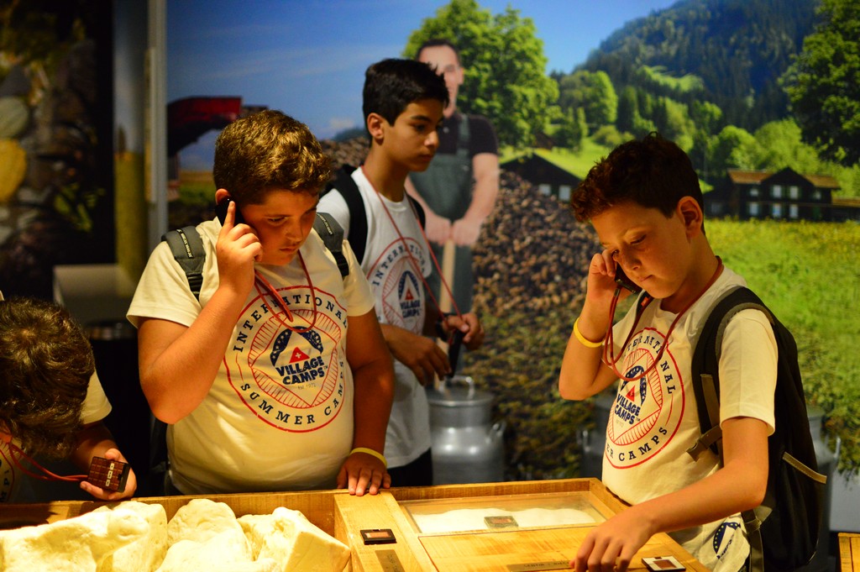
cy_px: 286
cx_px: 430
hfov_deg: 37.9
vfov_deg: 25.7
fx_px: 1253
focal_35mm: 52
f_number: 1.8
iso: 1600
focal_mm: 35
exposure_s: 1/1000
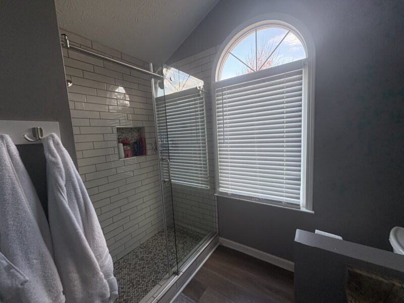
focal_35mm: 14
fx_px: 163
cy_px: 152
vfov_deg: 85.7
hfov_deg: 102.1
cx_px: 202
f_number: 2.2
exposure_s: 1/99
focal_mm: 2.22
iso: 160
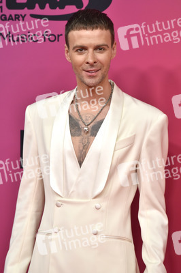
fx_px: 1511
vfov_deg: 10.3
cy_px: 136
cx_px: 90
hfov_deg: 6.9
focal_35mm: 200
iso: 2000
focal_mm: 200
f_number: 5.6
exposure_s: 1/200
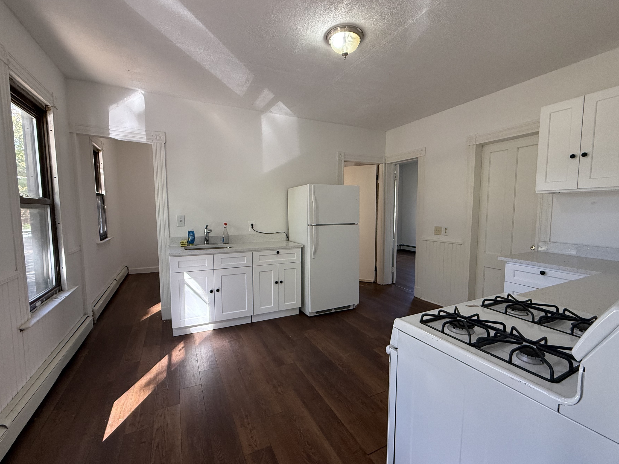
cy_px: 233
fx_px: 286
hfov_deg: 94.5
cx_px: 321
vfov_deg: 78.1
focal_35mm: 16
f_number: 2.2
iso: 250
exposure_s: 1/99
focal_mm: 2.22
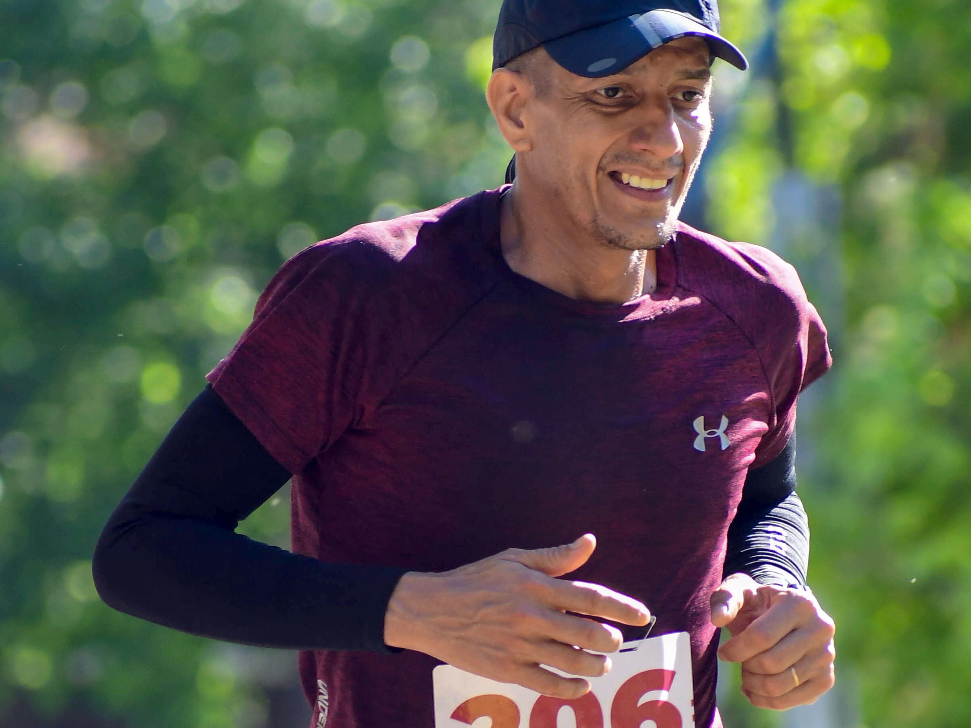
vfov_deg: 2.3
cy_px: 515
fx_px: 18234
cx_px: 485
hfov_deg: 3.1
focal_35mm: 650
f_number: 6.3
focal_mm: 300
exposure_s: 1/500
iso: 800
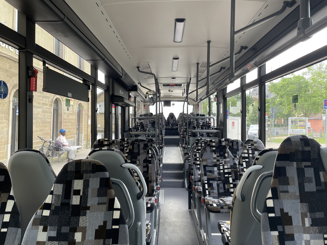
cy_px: 122
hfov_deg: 67.3
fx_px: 246
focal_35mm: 26
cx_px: 164
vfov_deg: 53.1
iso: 50
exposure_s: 1/121
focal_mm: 4.2
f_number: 1.6
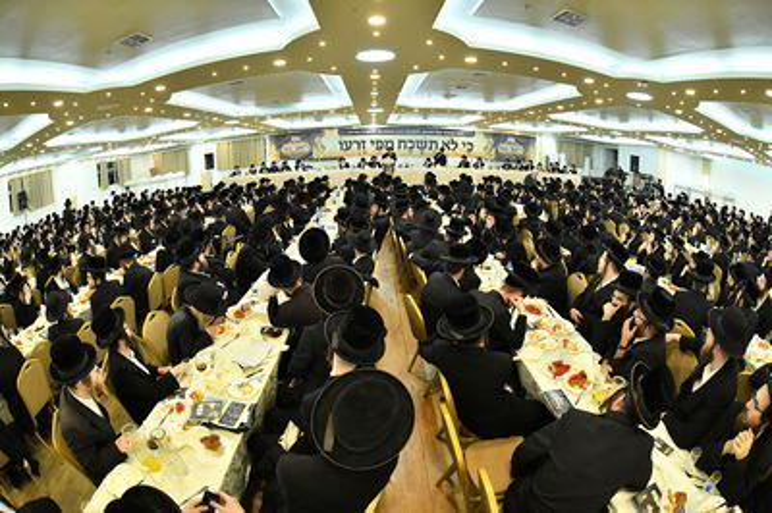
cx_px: 386
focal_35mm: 15
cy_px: 256
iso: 4000
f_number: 4.5
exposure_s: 1/320
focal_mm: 15
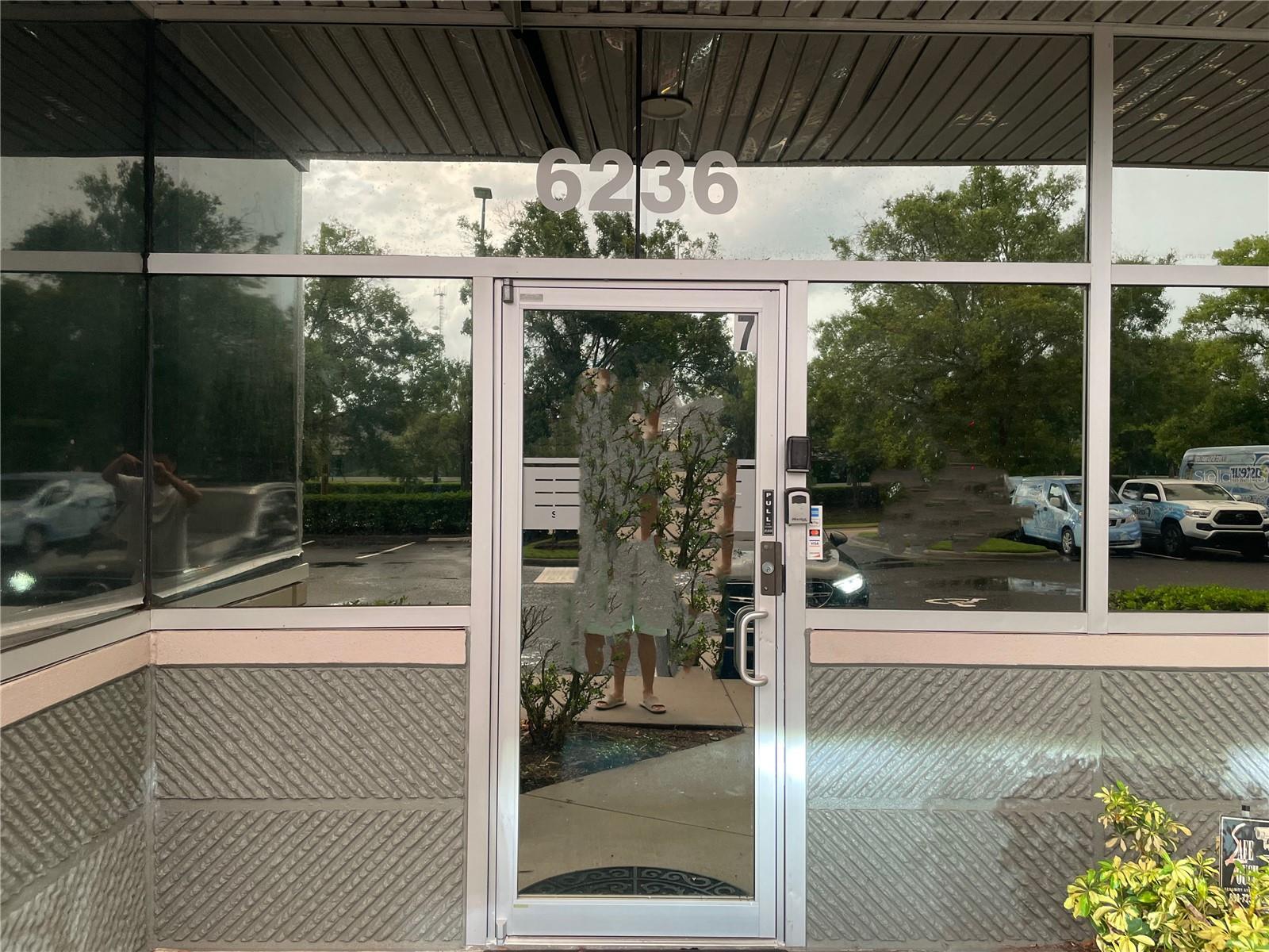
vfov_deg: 53.1
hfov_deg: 67.3
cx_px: 634
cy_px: 476
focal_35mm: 26
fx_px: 953
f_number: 1.6
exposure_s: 1/80
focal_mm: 4.2
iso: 125
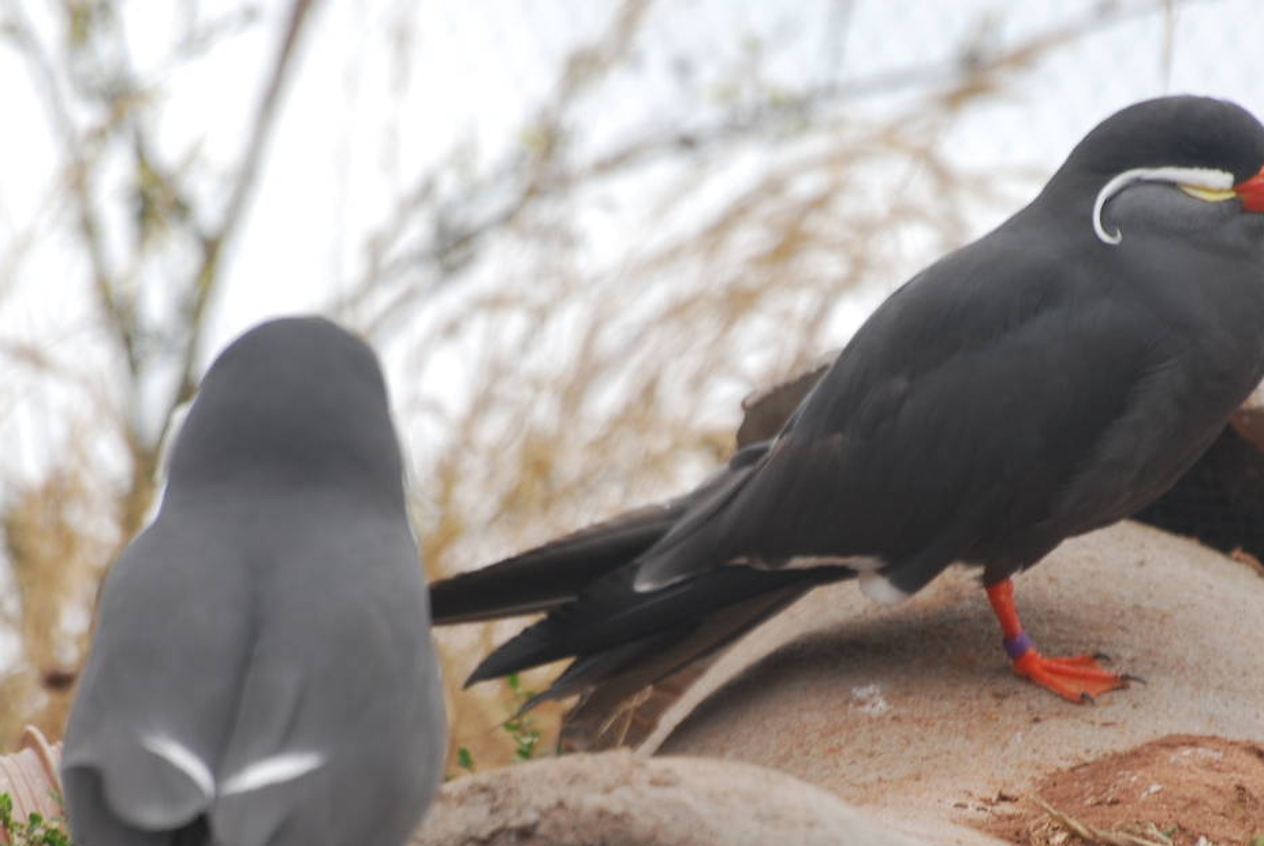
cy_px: 644
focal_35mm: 778
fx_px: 27346
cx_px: 697
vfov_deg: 1.8
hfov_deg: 2.6
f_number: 8
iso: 125
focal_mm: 300
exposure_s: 1/125
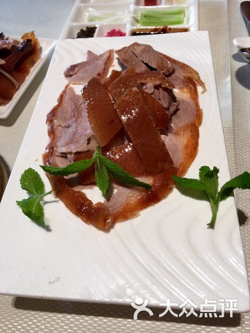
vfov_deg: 61.7
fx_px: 279
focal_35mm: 29
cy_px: 166
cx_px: 125
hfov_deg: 48.2
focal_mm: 4.15
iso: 25
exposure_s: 1/33
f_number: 2.2
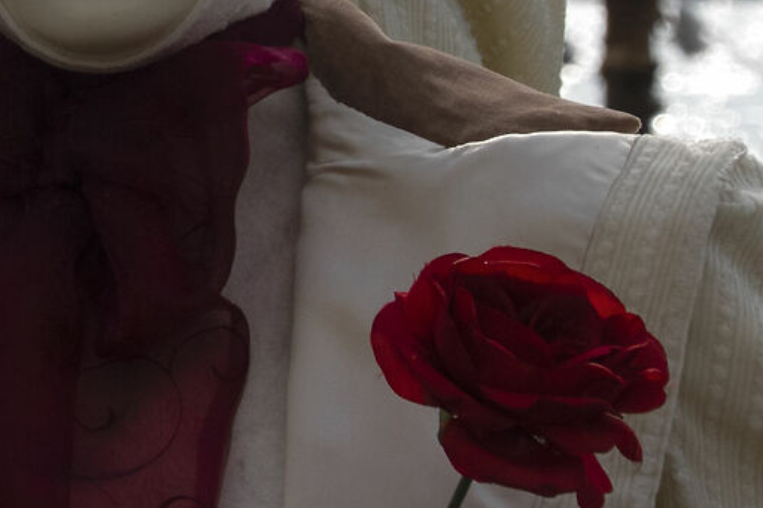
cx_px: -891
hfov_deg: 4.2
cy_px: -398
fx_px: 10127
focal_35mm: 478
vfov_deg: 2.9
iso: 200
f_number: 8
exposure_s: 1/1000
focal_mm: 68
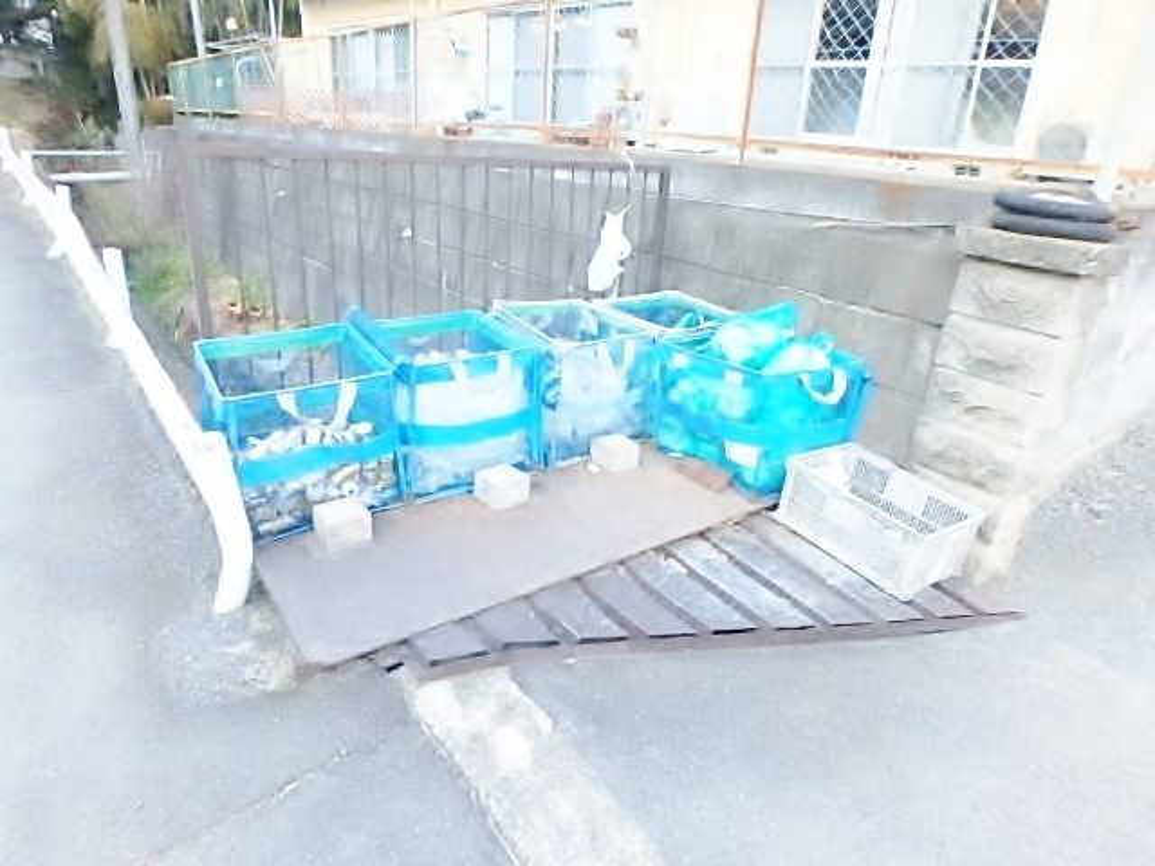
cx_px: 578
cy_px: 433
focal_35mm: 21
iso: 500
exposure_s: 1/250
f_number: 3.5
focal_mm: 3.7
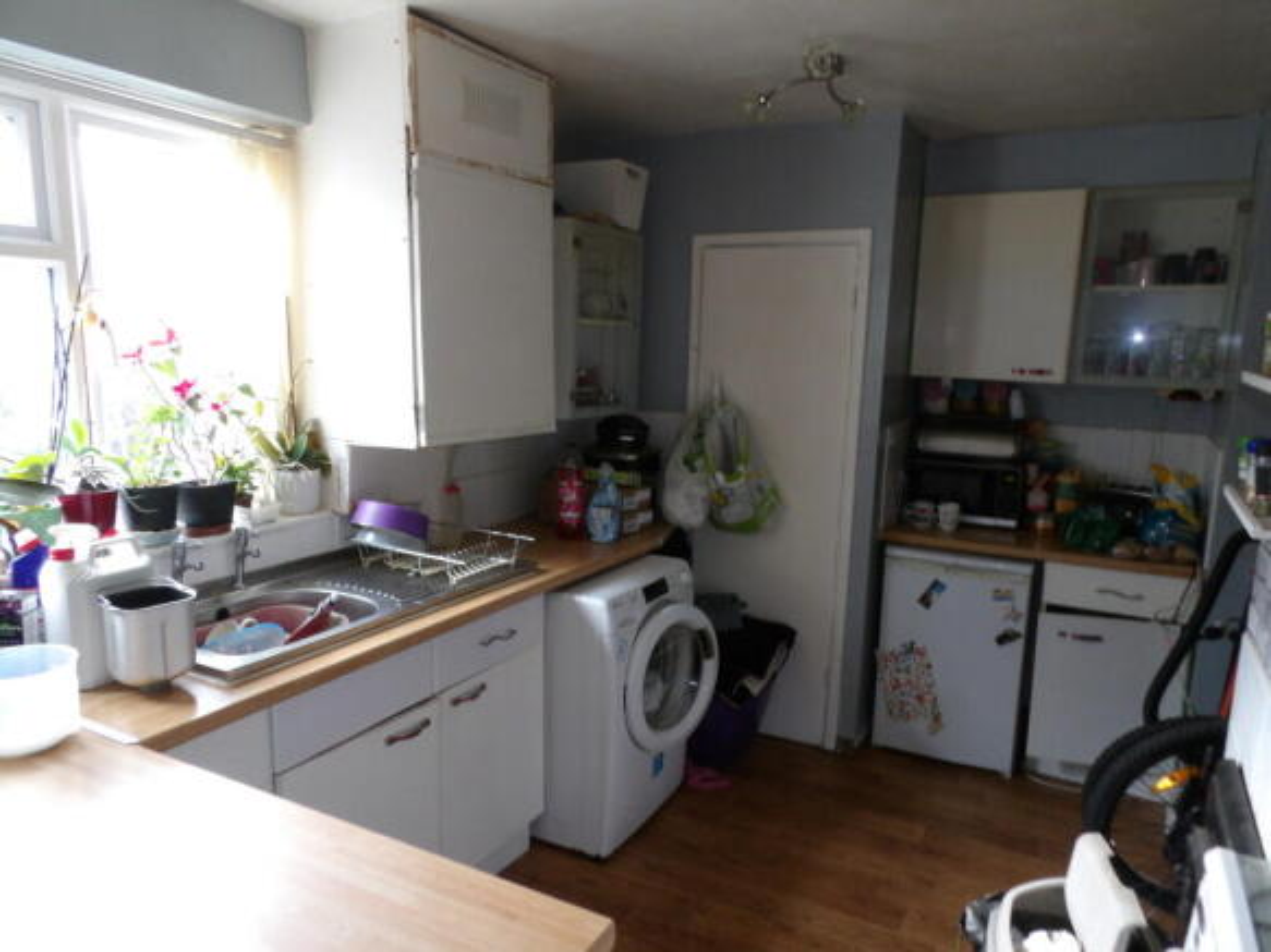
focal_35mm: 24
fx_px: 881
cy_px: 476
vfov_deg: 56.8
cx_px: 636
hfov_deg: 71.6
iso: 344
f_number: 4.1
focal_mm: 4.3
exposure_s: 1/15
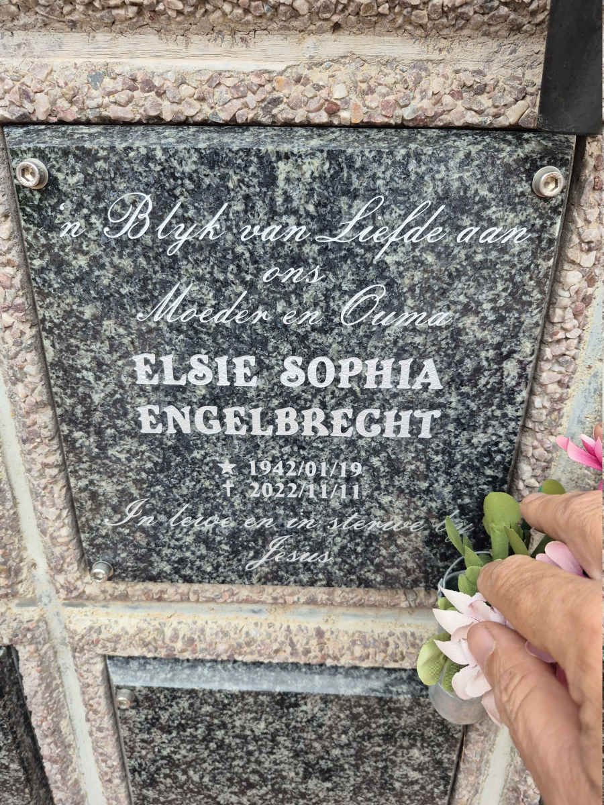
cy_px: 402
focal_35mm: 23
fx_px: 535
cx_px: 302
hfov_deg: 58.9
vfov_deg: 73.9
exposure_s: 1/180
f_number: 1.8
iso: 80
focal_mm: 5.4
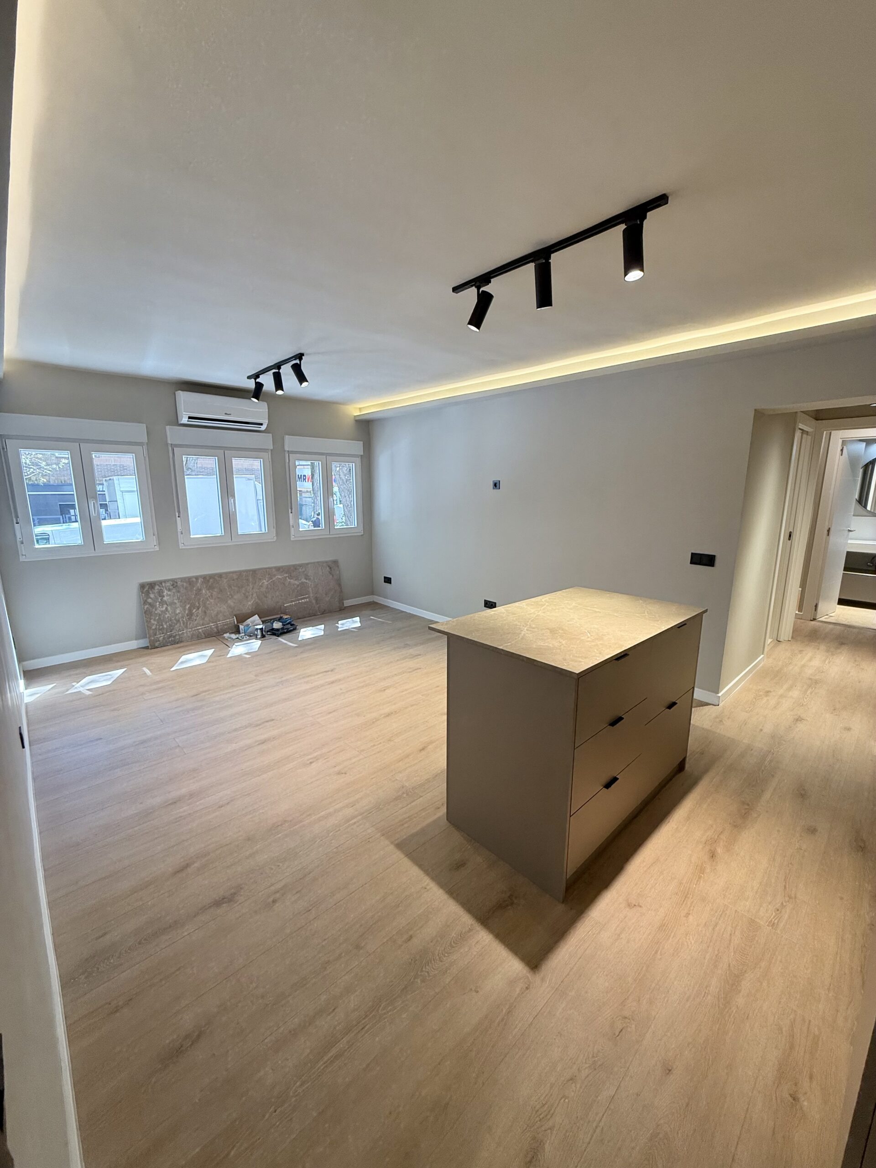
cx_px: 438
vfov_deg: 102.1
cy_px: 584
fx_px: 472
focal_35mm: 14
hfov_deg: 85.7
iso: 100
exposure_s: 1/100
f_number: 2.2
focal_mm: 2.22
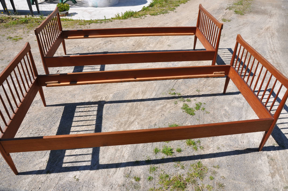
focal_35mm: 27
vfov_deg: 47.8
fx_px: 216
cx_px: 144
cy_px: 96
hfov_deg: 67.4
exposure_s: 1/200
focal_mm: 18
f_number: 14
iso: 250
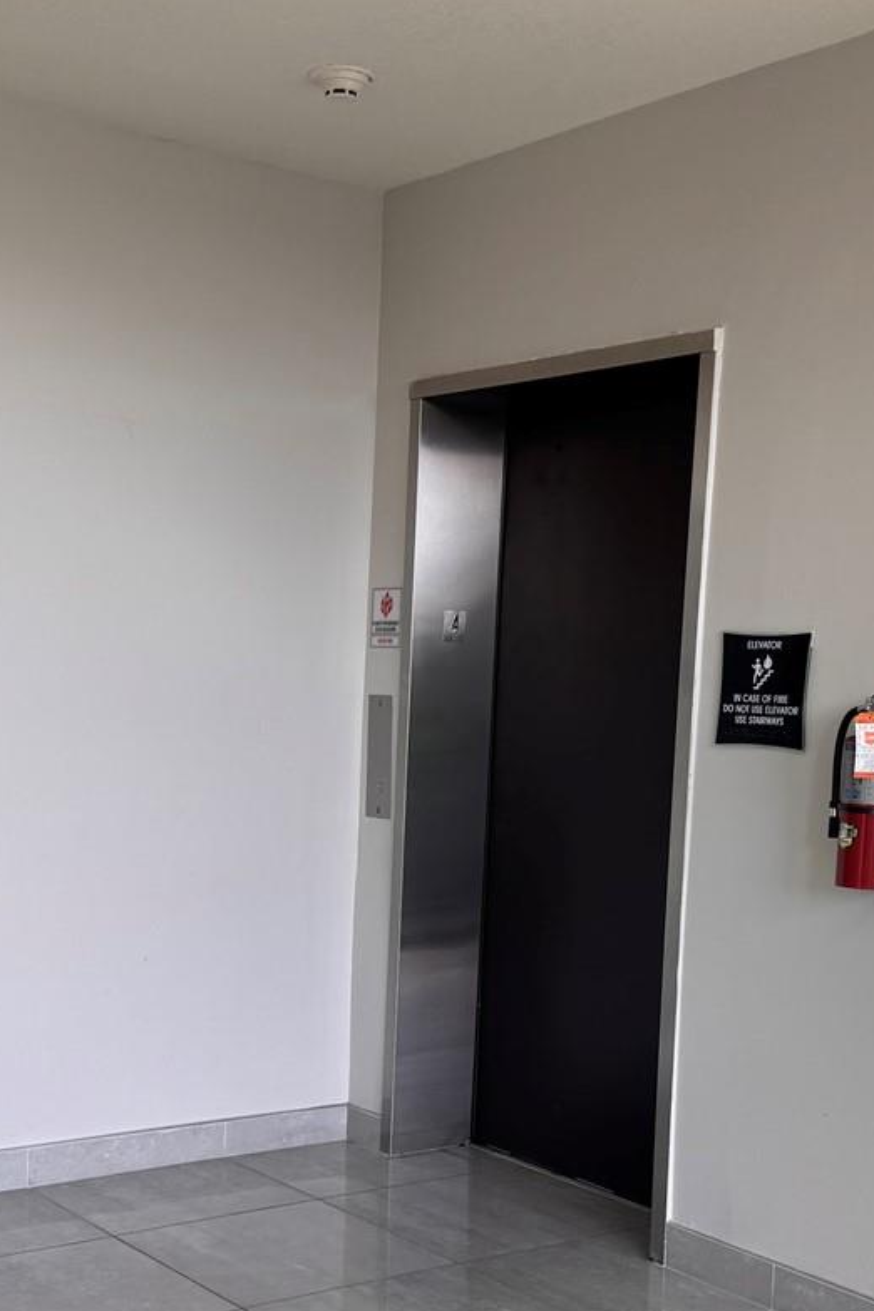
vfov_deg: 38.5
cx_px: 390
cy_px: 854
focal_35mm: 51
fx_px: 1857
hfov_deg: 26.5
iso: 80
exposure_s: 1/414
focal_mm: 6.76
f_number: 1.78
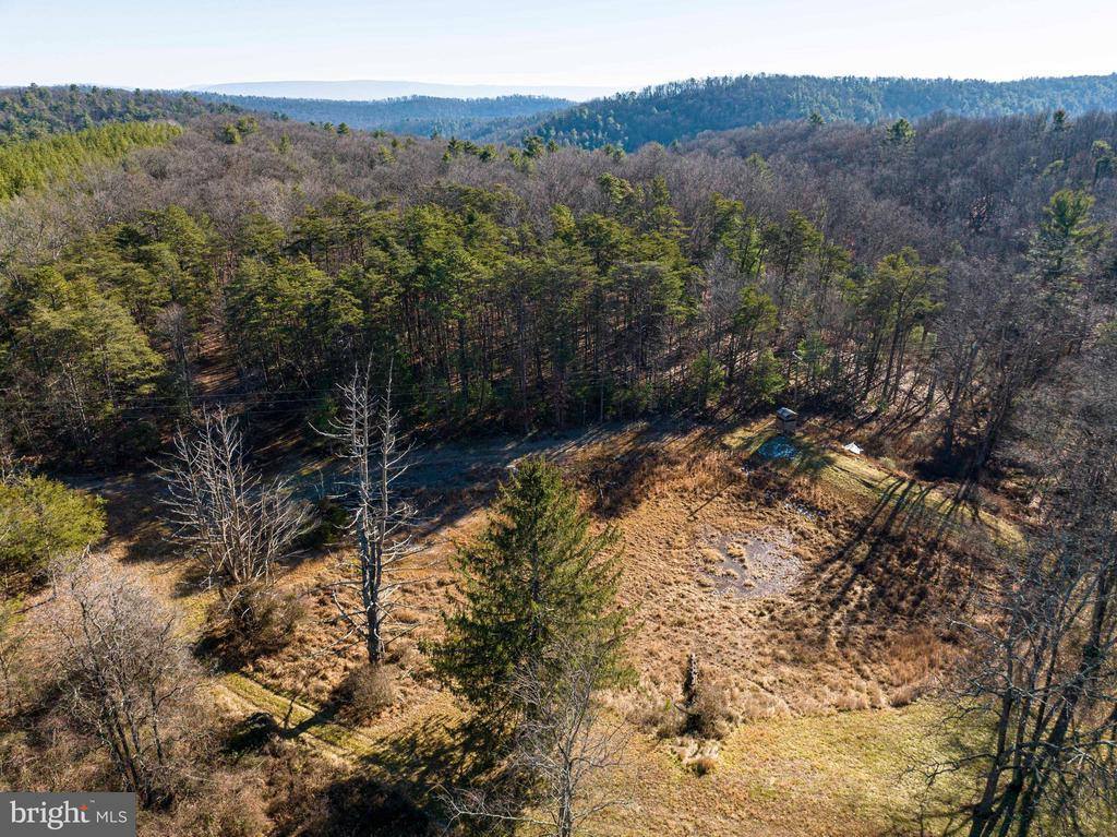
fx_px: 774
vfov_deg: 56.8
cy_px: 418
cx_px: 558
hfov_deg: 71.6
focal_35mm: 24
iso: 360
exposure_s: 1/2000
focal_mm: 12.29
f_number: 2.8
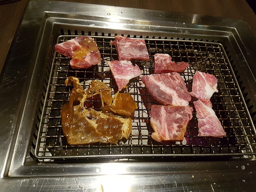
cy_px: 96
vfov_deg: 53.1
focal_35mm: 26
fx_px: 192
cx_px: 128
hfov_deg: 67.3
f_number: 1.7
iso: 800
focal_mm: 4.2
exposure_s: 1/60
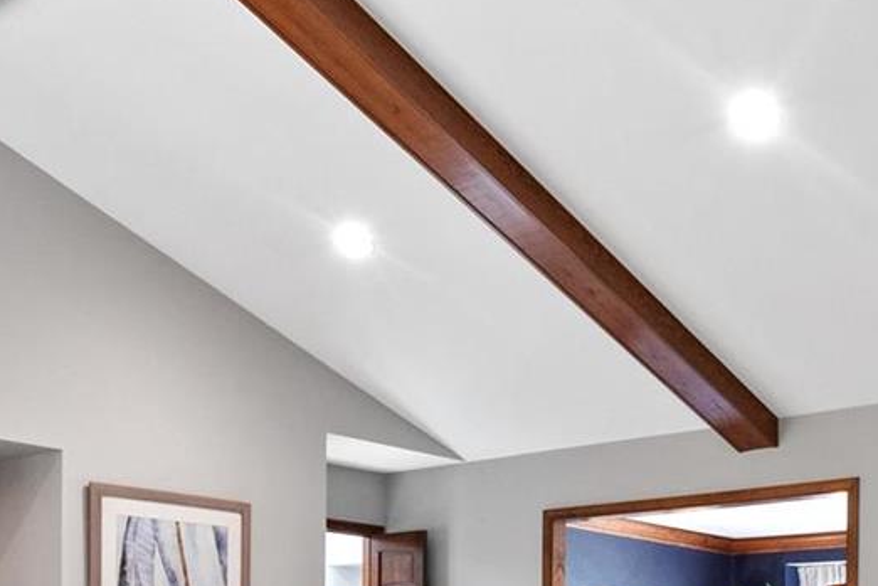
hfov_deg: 39.6
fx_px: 1195
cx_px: 616
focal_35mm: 49
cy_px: 697
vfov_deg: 24.9
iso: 400
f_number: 8
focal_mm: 8
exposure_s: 1/4
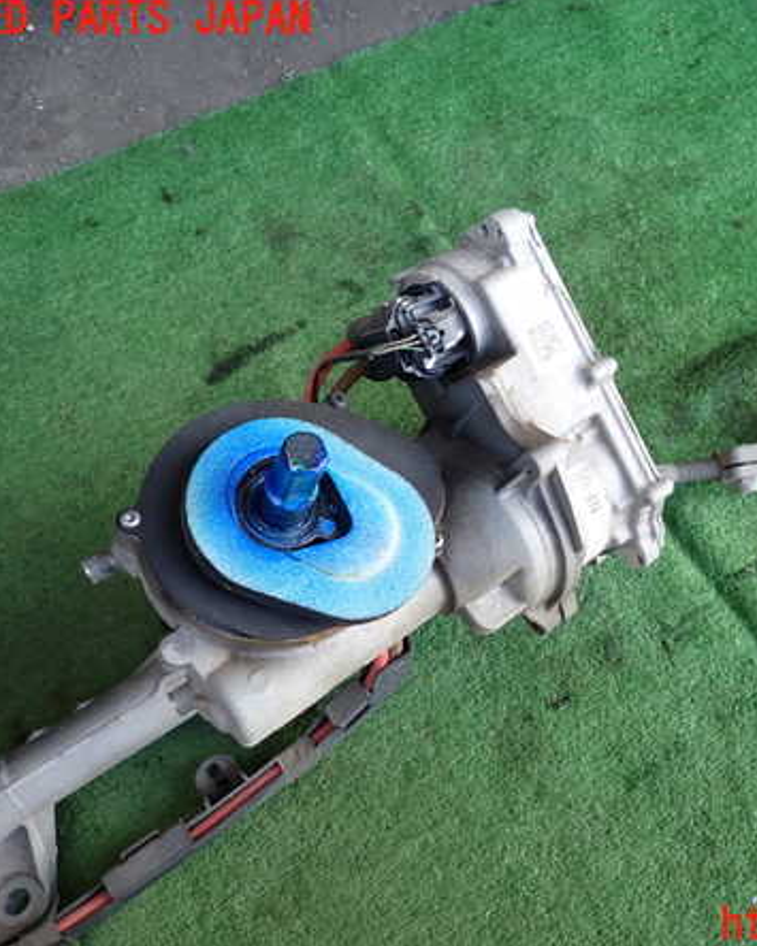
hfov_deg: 43.2
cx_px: 563
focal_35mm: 33
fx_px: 924
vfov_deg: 54.2
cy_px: 473
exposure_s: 1/160
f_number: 2
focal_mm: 4.5
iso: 100
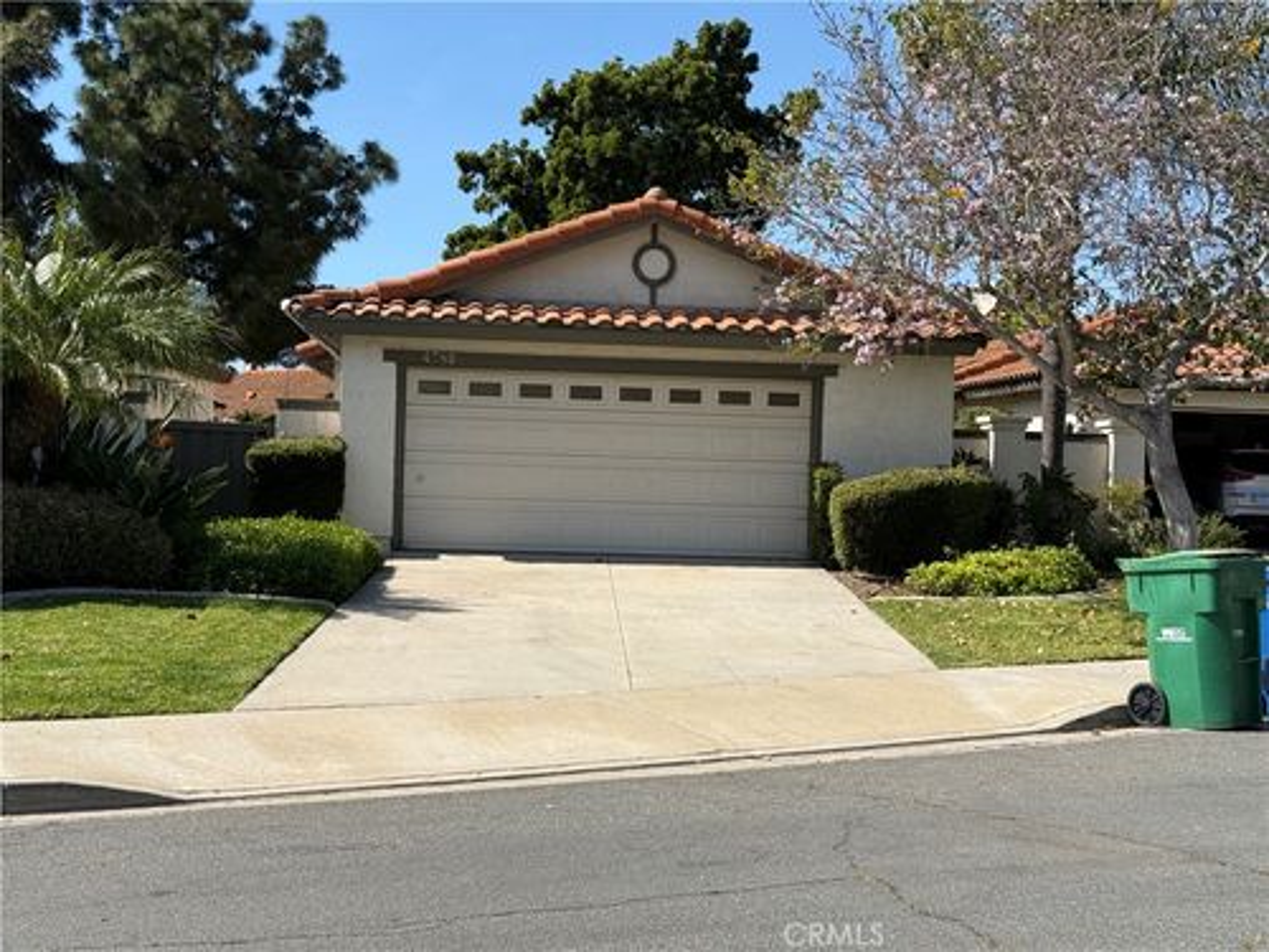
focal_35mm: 48
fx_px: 1760
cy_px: 476
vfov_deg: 30.3
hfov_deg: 39.7
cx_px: 634
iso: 64
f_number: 1.78
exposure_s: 1/4329
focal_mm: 6.76
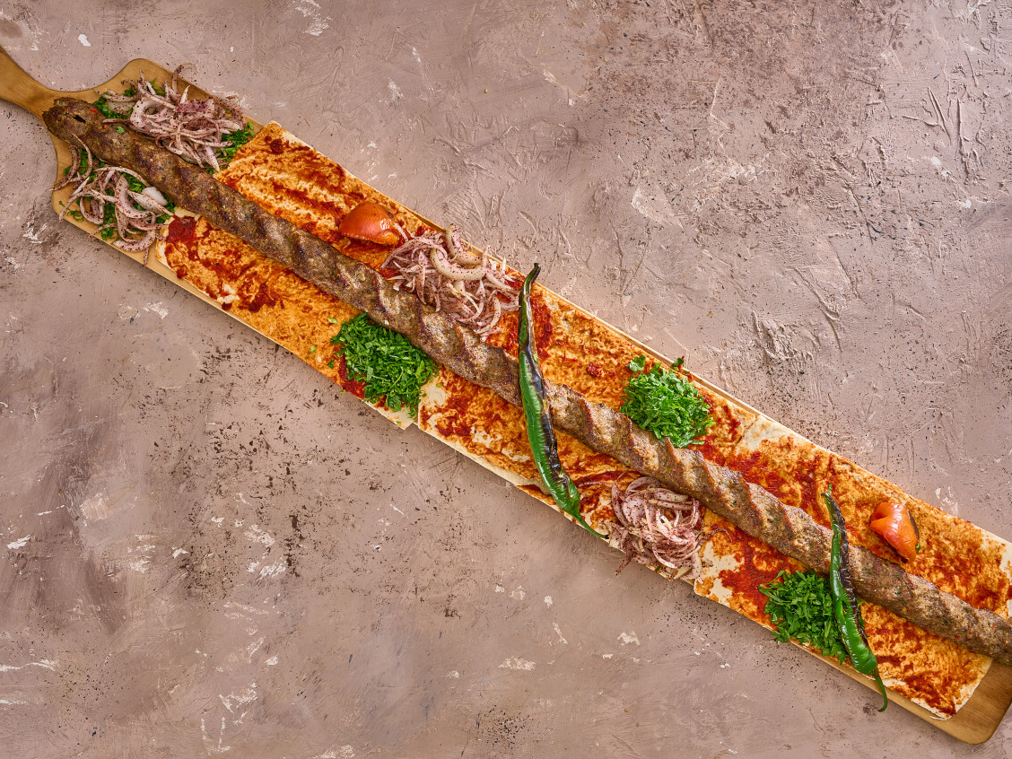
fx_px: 1065
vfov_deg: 39.2
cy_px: 382
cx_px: 493
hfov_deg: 50.8
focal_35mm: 36
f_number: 10
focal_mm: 33.4
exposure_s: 1/125
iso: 100
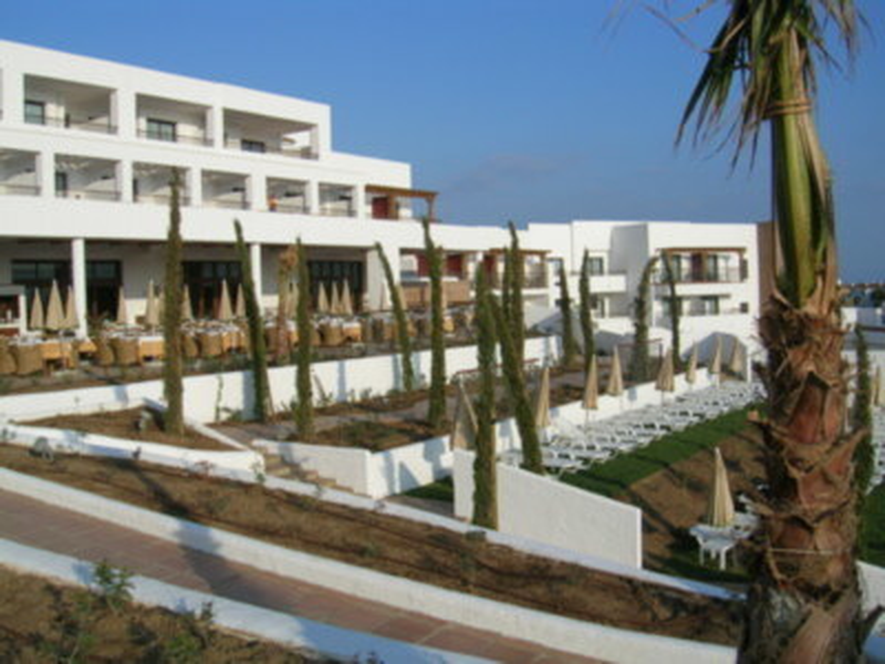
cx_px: 442
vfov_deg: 40.7
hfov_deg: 52.6
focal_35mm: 35
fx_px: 895
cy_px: 332
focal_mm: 5.4
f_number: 4.8
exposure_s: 1/562
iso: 50
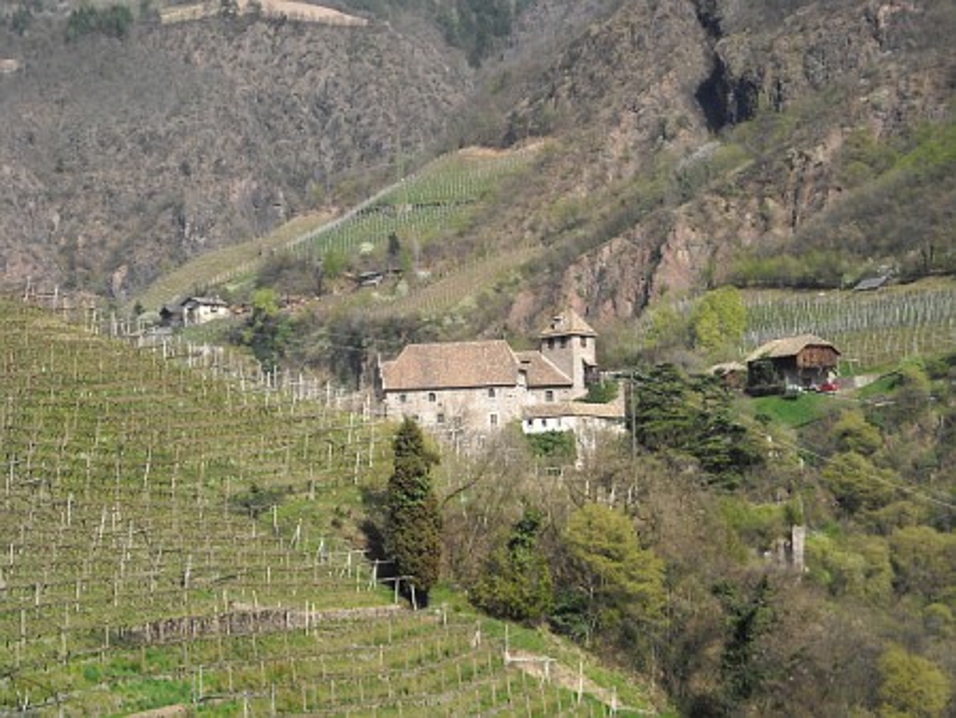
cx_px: 478
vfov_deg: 14.1
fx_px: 2901
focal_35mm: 105
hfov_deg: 18.7
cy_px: 359
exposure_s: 1/309
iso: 64
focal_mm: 17.1
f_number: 4.7
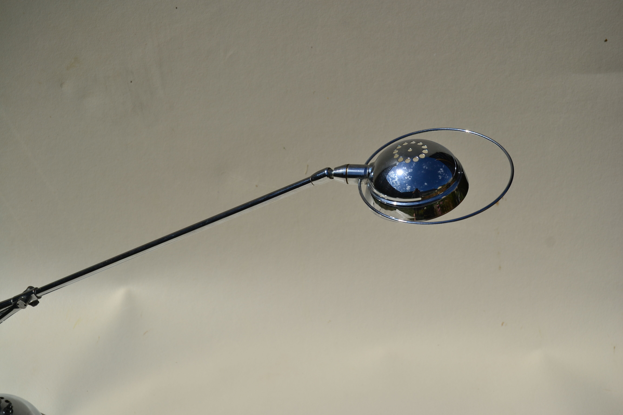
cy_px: 208
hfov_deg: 24.6
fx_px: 1428
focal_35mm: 82
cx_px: 312
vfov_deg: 16.6
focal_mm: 55
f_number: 5.6
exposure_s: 1/1250
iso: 100
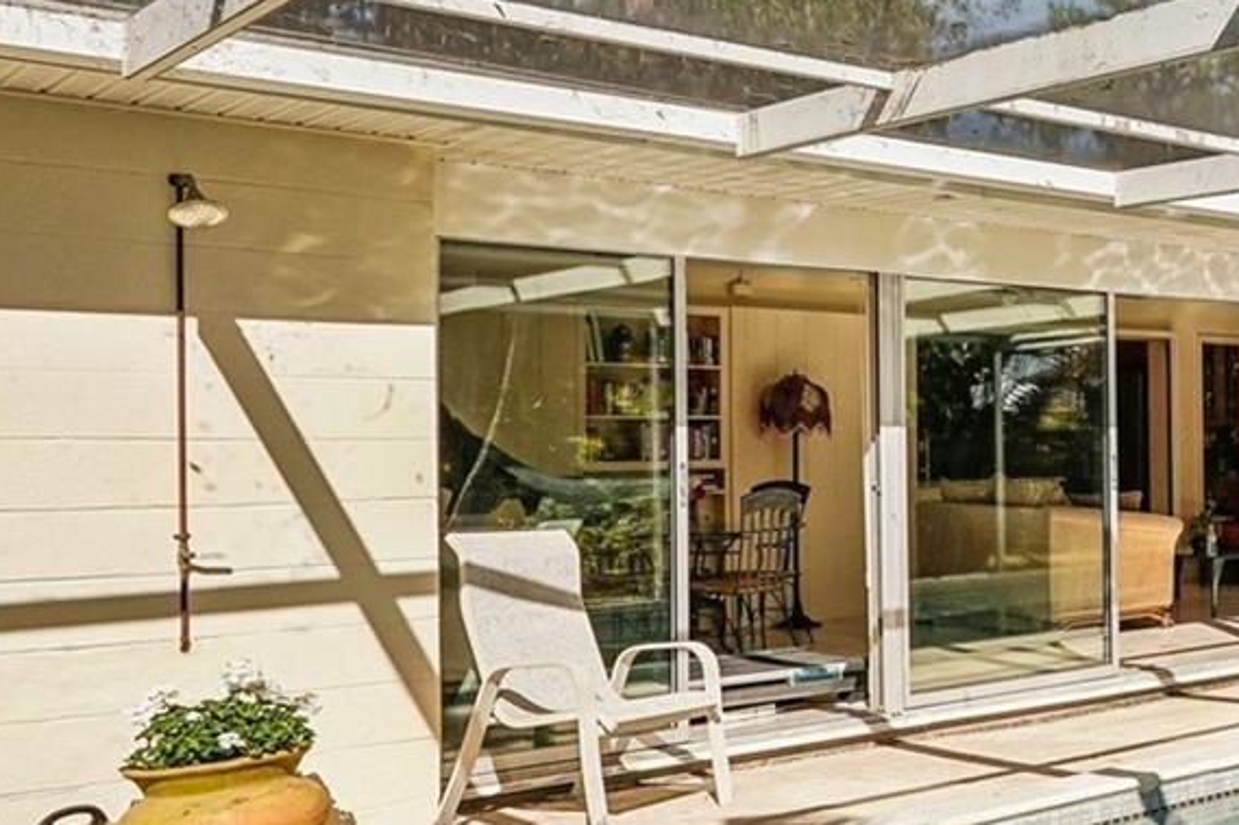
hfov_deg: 35.0
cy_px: 472
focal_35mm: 45
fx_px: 1548
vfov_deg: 29.8
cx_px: 1472
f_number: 8
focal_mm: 16
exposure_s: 1/1000
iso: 400
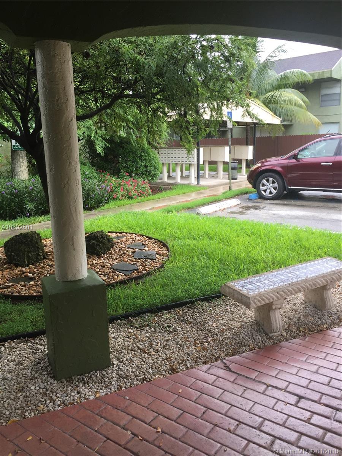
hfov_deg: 48.2
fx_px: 382
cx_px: 171
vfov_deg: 61.7
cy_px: 228
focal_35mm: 29
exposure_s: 1/120
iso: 50
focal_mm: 4.15
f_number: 2.2
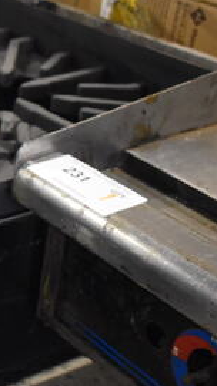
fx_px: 871
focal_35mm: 85
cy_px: 179
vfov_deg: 25.0
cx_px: -211
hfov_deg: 12.5
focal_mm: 24
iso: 3600
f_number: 3.8
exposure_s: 1/125
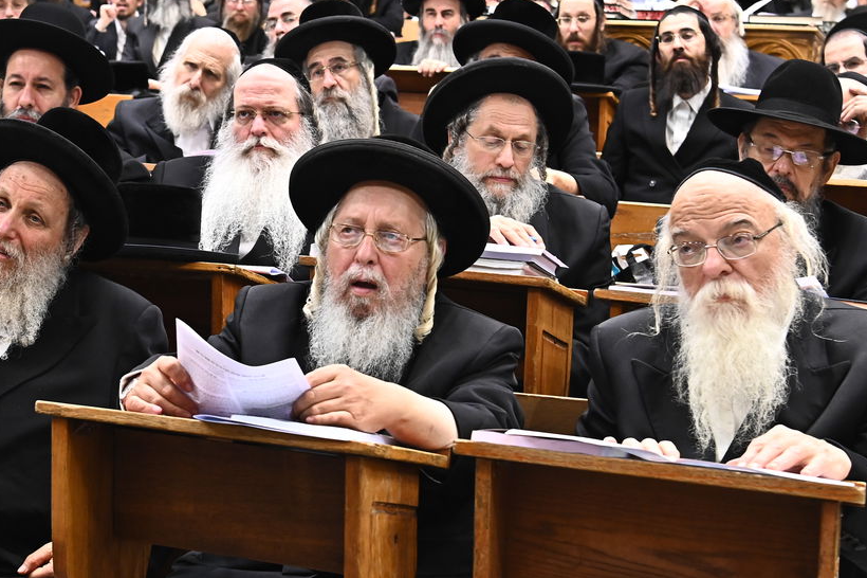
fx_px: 1974
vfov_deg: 16.6
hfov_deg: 24.7
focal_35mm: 82
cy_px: 193
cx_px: 312
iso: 2500
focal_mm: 48
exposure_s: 1/200
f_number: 5
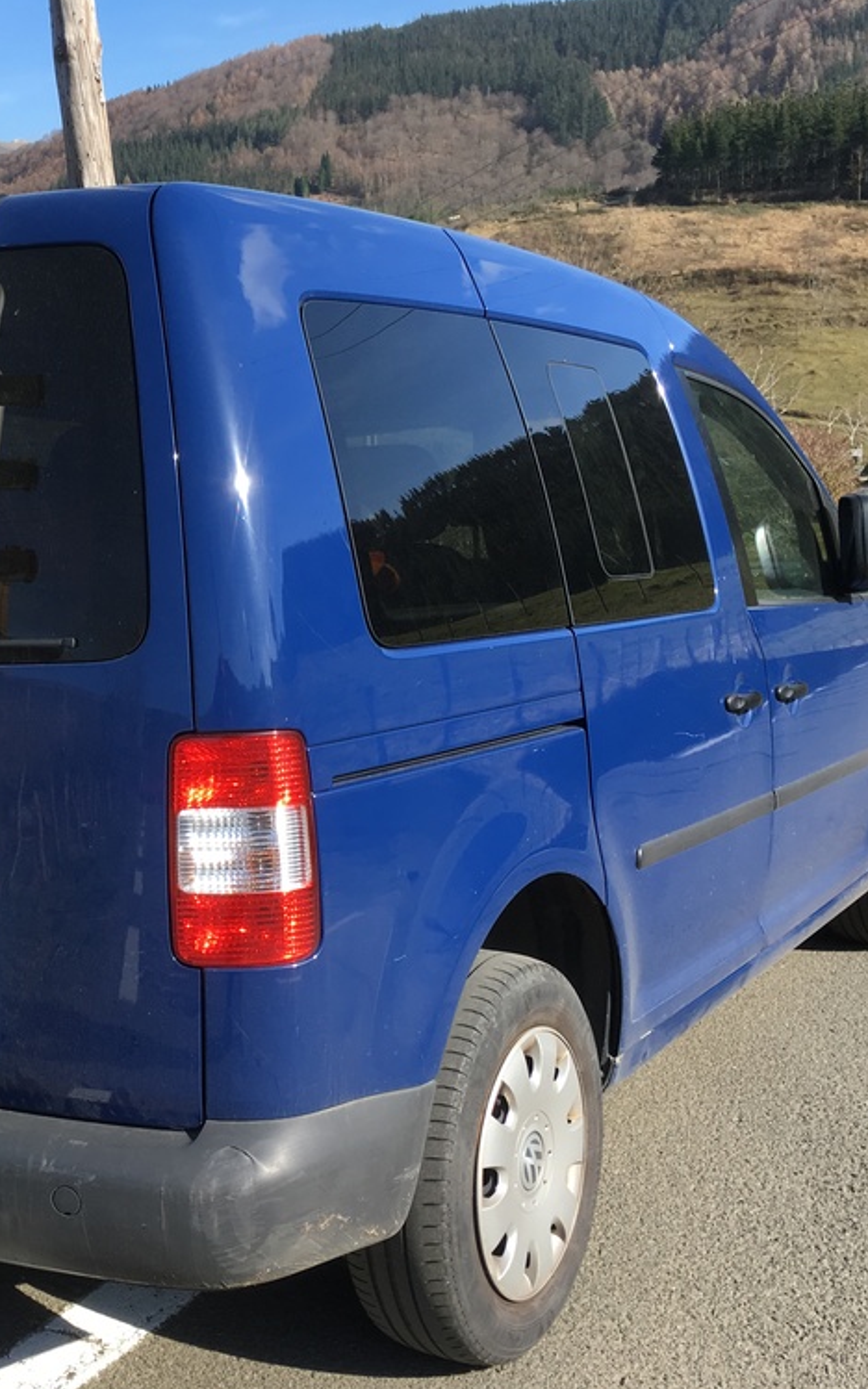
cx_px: 102
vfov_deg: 47.2
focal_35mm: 42
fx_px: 1590
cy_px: 703
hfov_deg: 29.4
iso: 25
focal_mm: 4.15
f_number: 2.2
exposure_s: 1/718
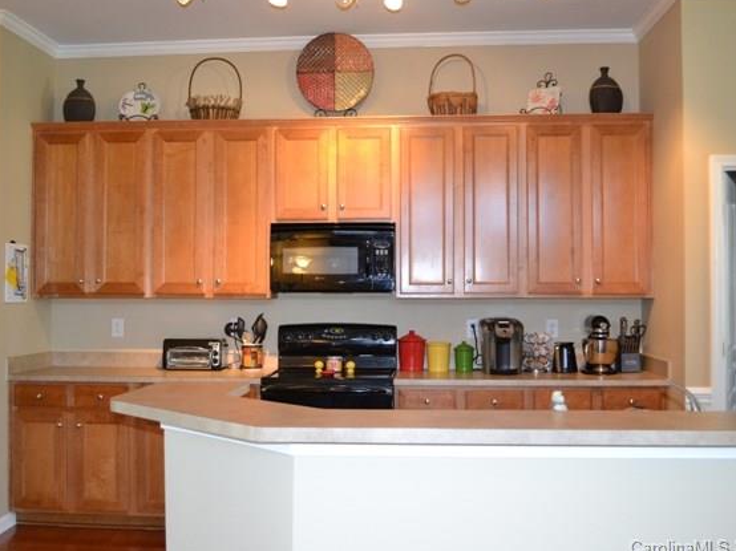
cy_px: 276
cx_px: 356
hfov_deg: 46.8
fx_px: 850
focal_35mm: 40
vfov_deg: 35.9
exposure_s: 1/60
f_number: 4
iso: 2200
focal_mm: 24
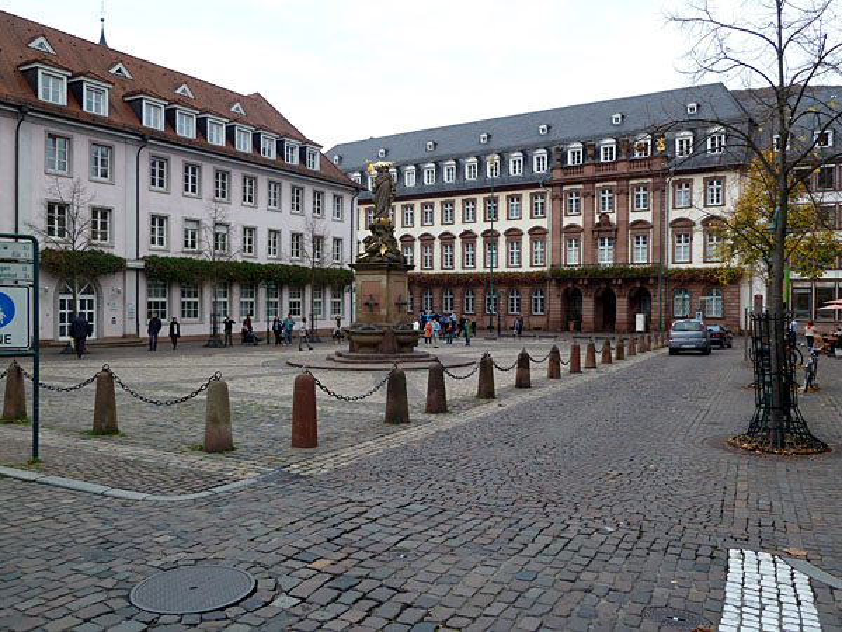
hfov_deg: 61.7
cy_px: 316
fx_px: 705
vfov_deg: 48.2
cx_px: 421
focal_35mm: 29
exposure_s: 1/125
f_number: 4
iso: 80
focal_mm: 4.7
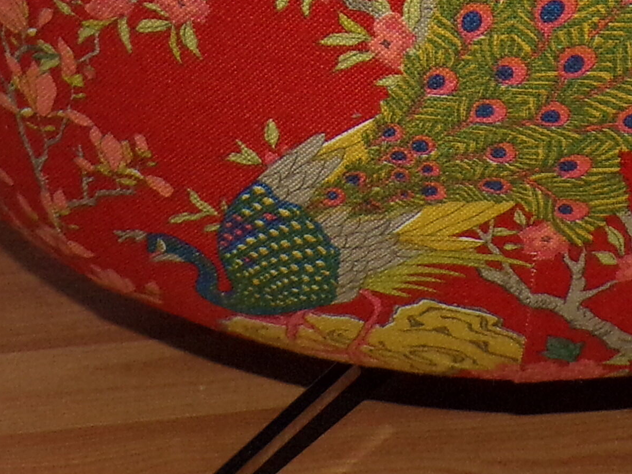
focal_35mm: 104
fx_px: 1899
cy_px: -146
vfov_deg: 13.7
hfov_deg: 18.7
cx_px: 525
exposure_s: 1/60
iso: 200
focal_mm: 4.3
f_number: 3
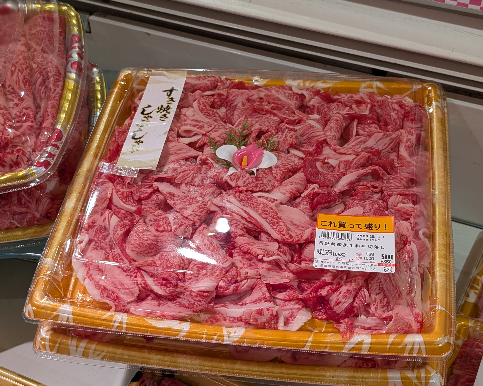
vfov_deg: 25.8
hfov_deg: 31.9
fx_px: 843
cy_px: 192
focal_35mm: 59
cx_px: 213
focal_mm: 6.9
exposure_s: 1/120
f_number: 1.68
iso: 23
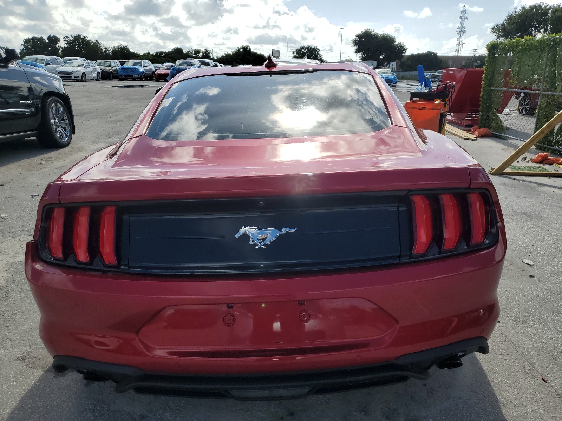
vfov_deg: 53.1
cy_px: 210
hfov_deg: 67.3
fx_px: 422
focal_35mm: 26
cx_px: 281
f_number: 1.5
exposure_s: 1/5000
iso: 50
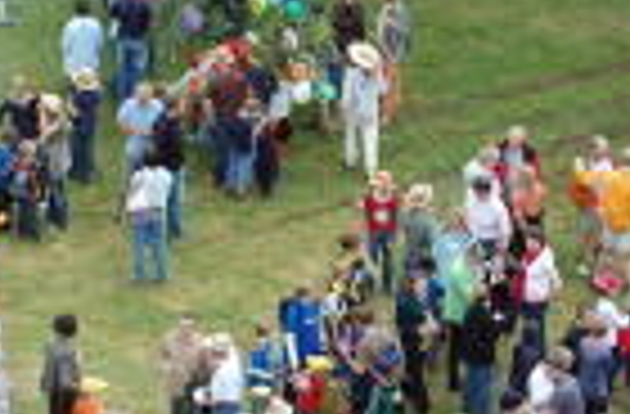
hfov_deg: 8.7
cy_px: 335
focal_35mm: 236
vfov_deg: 5.7
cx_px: 288
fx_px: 4119
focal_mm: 55
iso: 200
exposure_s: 1/200
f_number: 7.1
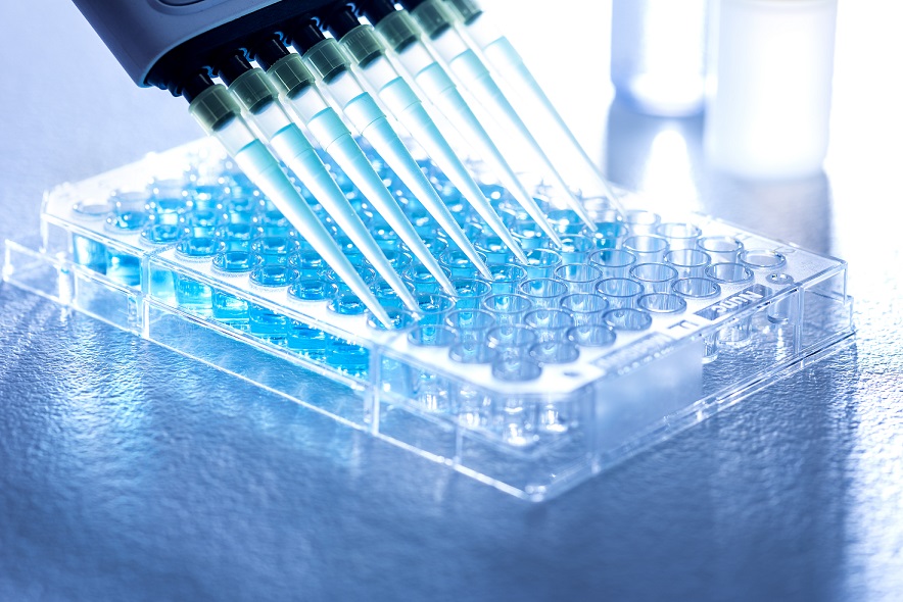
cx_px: 452
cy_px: 301
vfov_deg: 13.1
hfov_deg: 19.5
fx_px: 2634
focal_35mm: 105
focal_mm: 105
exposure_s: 1/125
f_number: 8
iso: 100
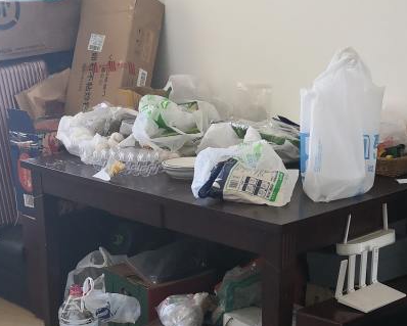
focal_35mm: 68
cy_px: 395
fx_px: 820
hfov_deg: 27.8
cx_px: 168
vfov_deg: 20.9
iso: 125
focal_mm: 4.75
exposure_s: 1/50
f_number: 1.8
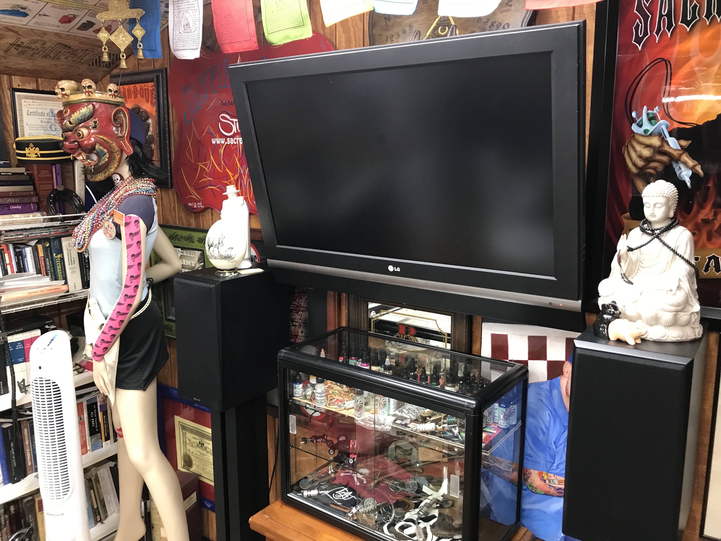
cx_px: 360
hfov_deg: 63.4
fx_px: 583
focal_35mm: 28
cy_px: 270
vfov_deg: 49.7
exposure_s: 1/15
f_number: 1.8
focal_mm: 3.99
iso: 50
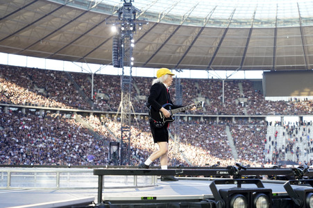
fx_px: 530
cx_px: 156
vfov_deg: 22.2
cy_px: 104
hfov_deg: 32.9
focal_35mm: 61
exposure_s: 1/400
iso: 1600
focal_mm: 61
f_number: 5
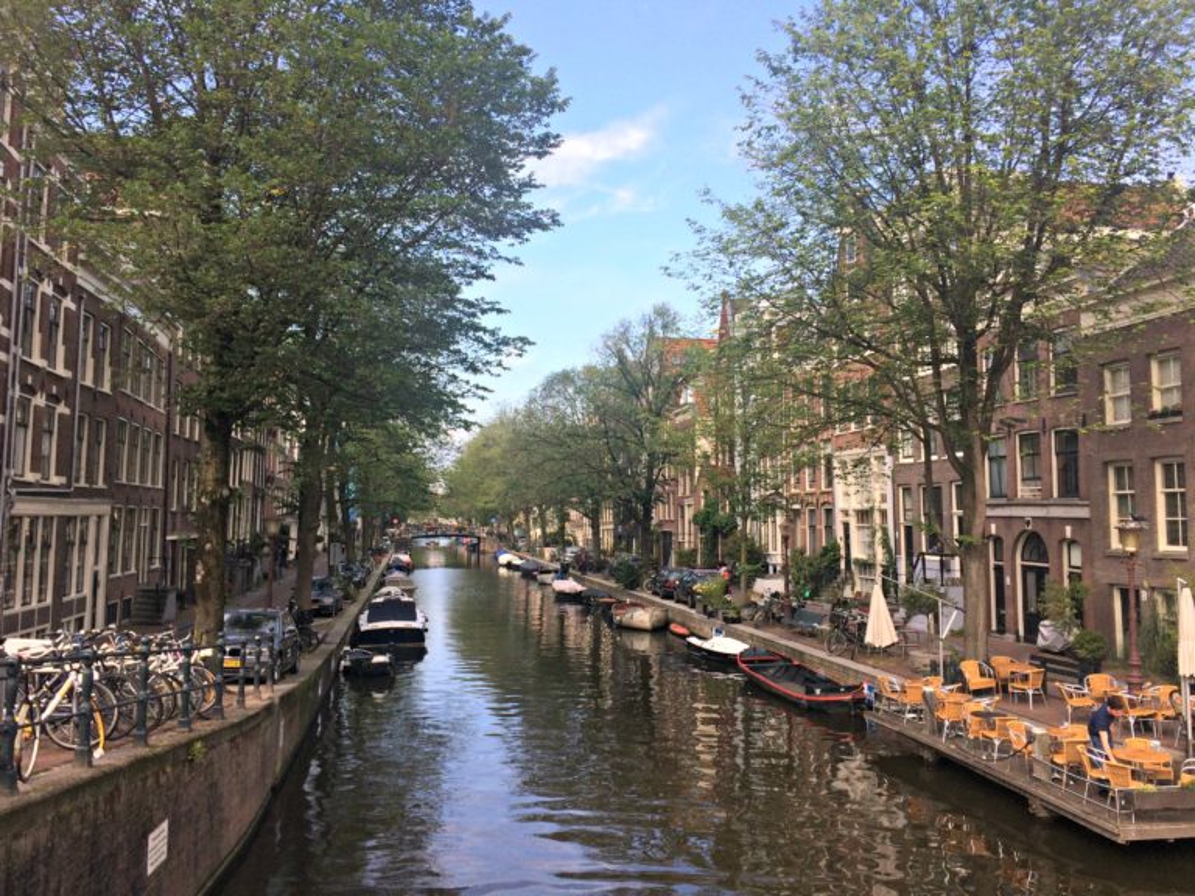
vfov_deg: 48.2
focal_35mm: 29
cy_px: 448
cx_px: 598
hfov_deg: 61.7
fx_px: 1001
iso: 32
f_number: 2.2
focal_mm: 4.15
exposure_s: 1/622
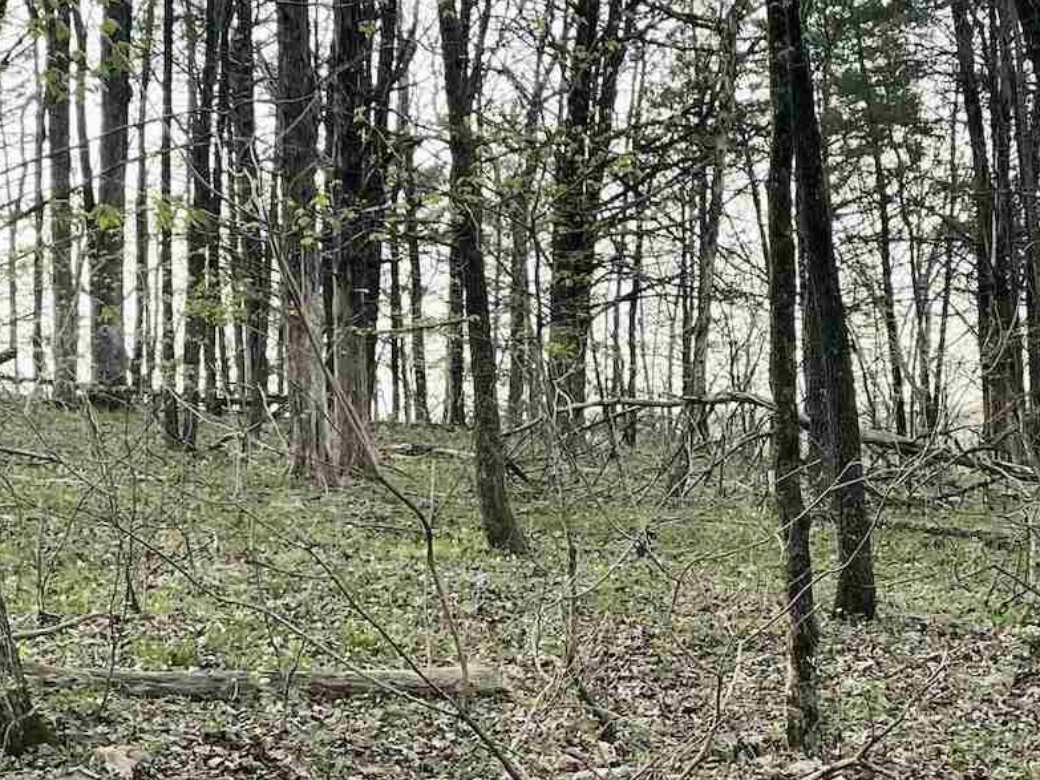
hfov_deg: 22.7
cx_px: 821
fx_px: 2553
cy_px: 465
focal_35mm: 85
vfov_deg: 17.3
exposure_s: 1/121
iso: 32
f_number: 1.6
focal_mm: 4.2
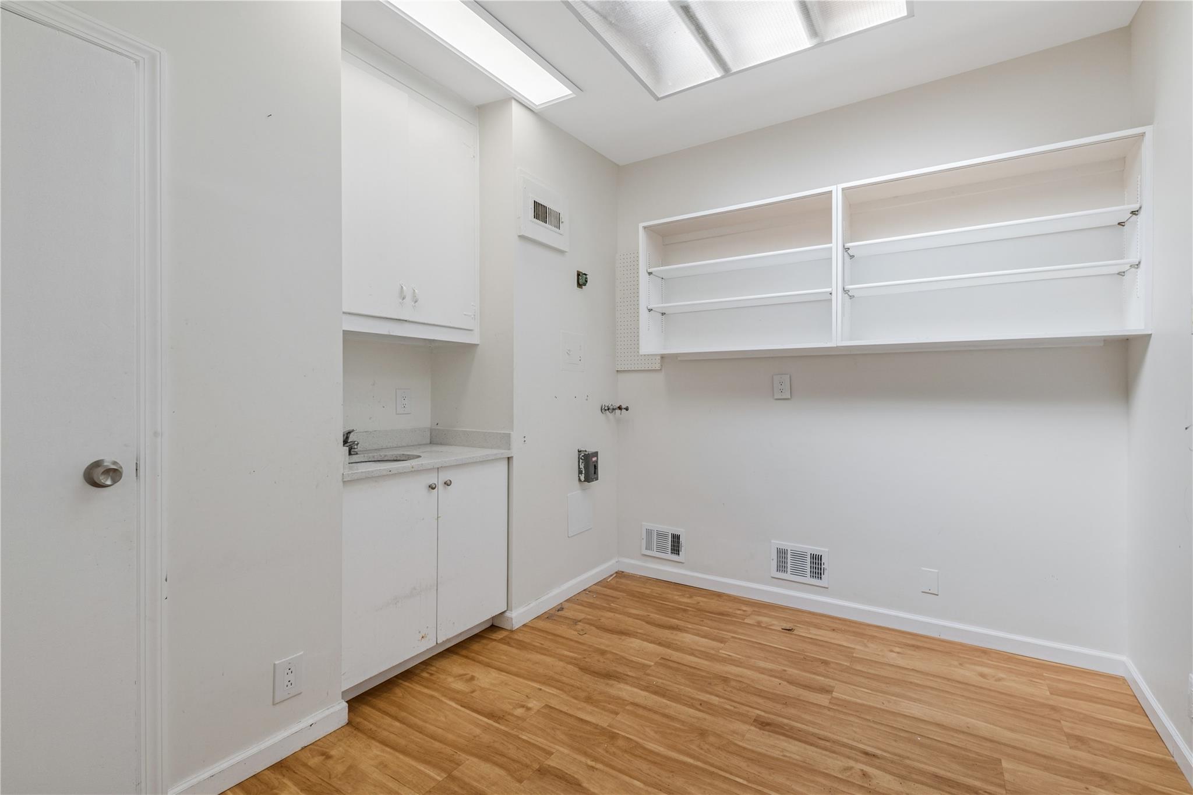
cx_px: 596
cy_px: 398
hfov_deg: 100.4
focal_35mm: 15
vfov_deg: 77.3
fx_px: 497
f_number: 14
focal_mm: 15
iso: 640
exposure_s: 1/160
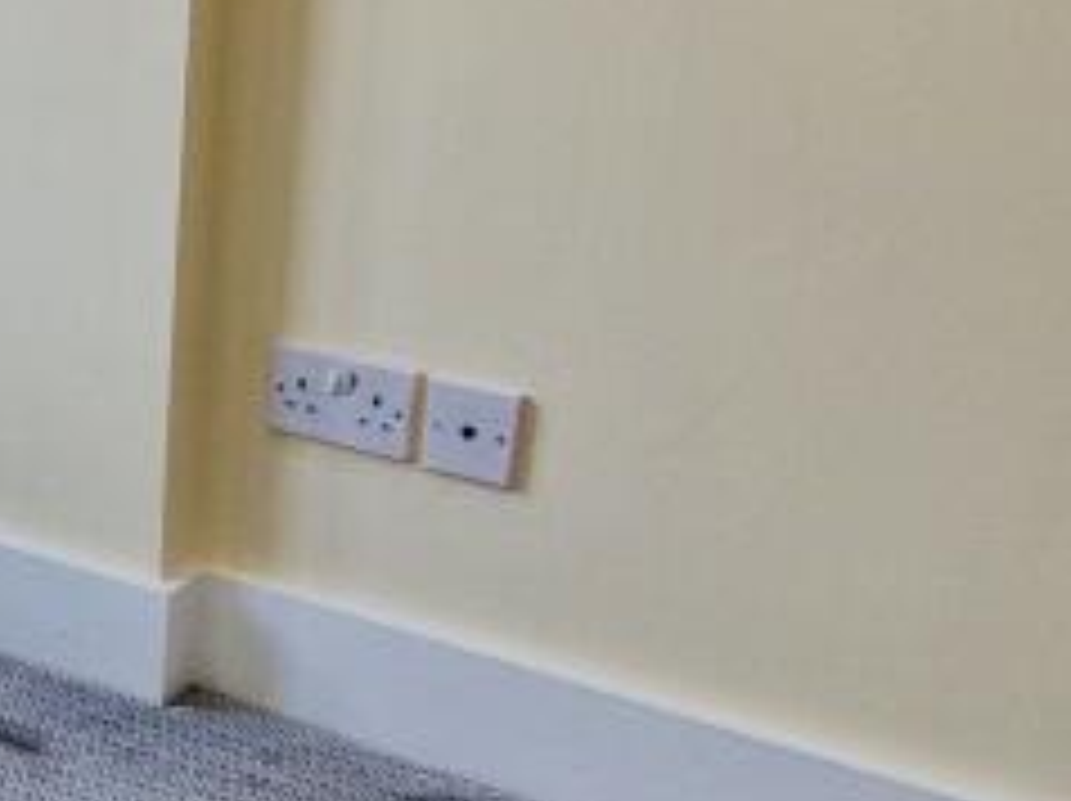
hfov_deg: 31.0
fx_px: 1731
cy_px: 693
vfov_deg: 25.4
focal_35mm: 56
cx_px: -76
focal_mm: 2.2
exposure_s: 1/182
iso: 50
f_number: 2.2
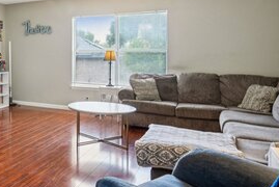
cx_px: -11
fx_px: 295
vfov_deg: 34.7
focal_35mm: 38
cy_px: 56
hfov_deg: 42.4
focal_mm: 16
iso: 400
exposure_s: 1/6
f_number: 8
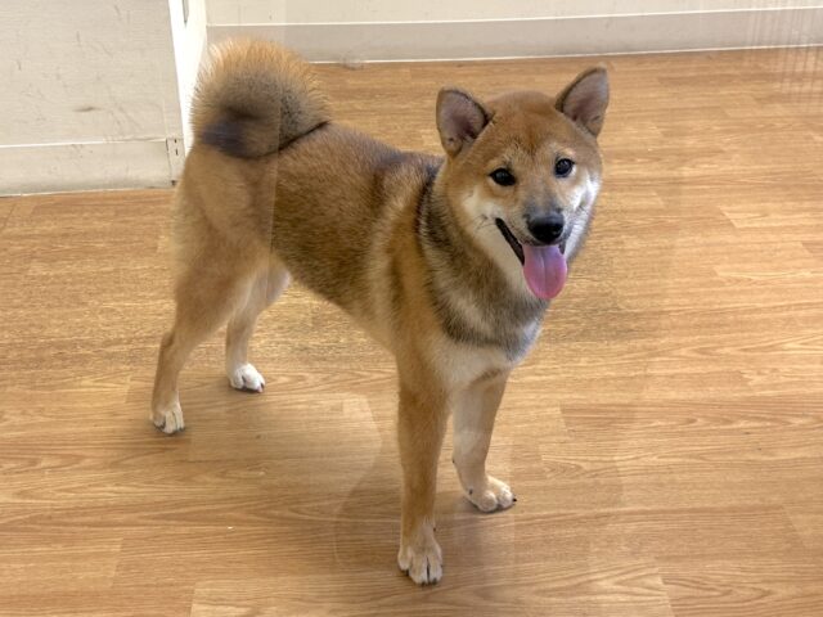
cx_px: 412
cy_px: 308
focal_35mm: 24
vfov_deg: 56.8
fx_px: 571
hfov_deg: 71.6
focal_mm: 6.86
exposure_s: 1/121
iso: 125
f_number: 1.78
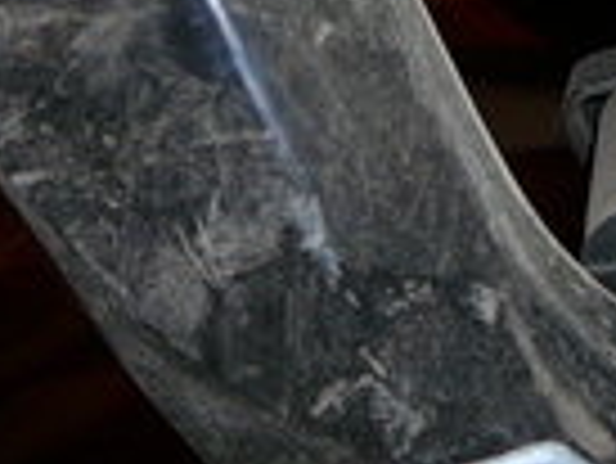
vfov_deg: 12.4
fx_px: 2048
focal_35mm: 115
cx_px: 468
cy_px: -176
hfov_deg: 17.0
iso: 100
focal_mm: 5.2
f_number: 2.8
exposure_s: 1/30
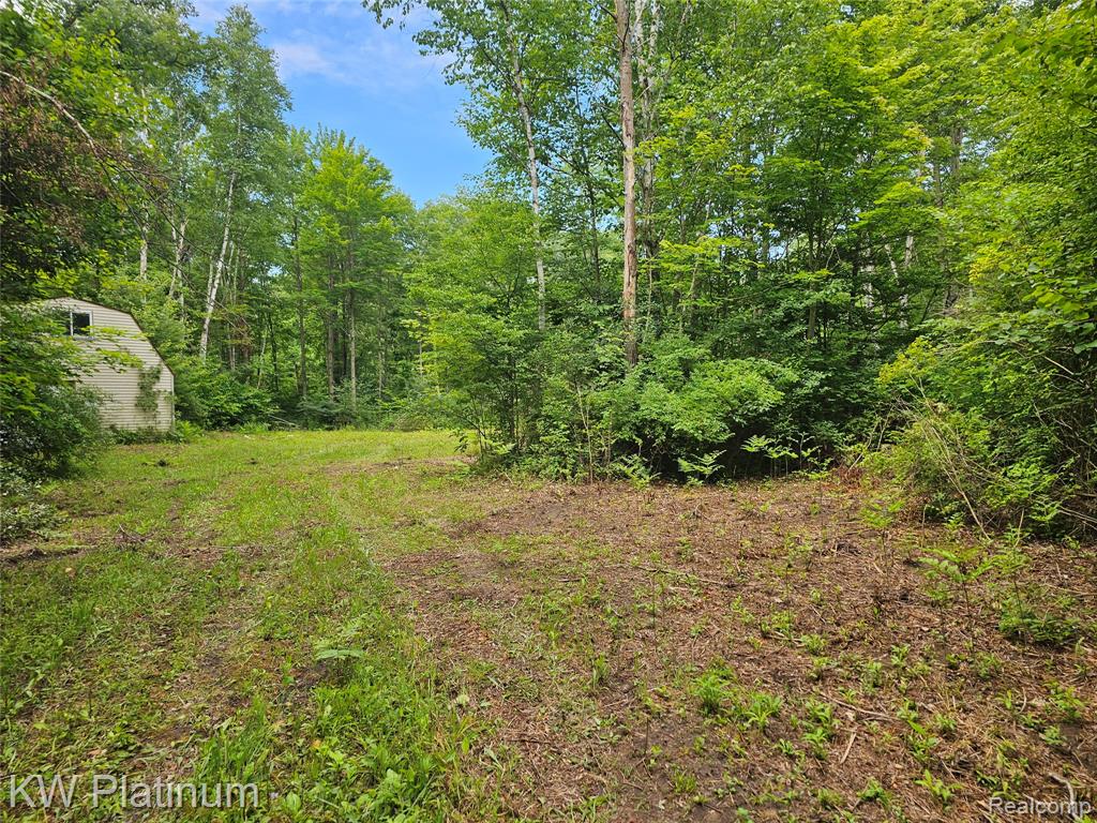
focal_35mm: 23
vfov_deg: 58.9
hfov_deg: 73.9
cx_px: 548
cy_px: 412
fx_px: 729
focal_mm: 6.3
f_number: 1.7
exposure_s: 1/180
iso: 12
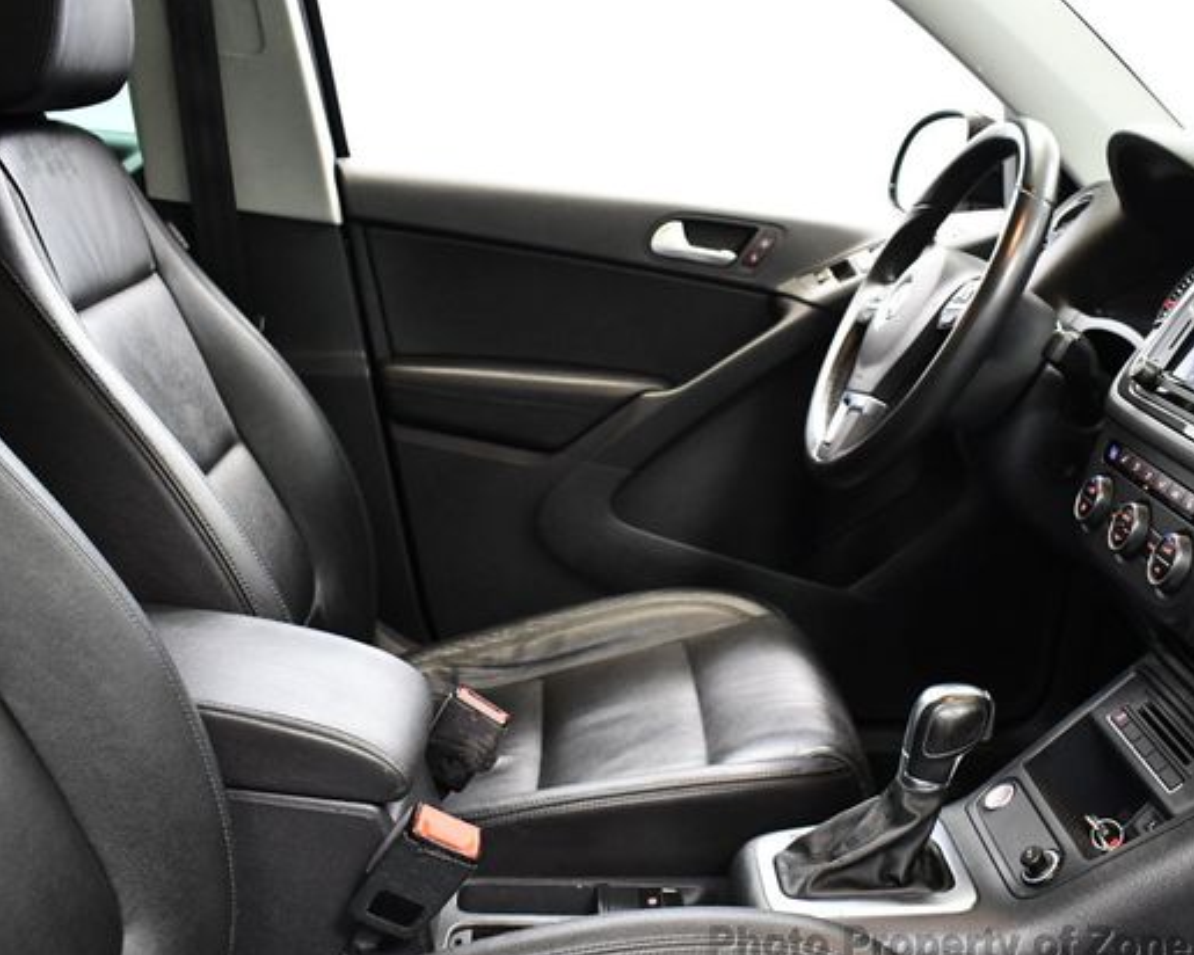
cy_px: 494
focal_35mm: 42
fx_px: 1484
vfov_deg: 35.7
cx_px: 682
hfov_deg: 43.7
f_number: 3.5
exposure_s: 1/60
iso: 3200
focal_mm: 18
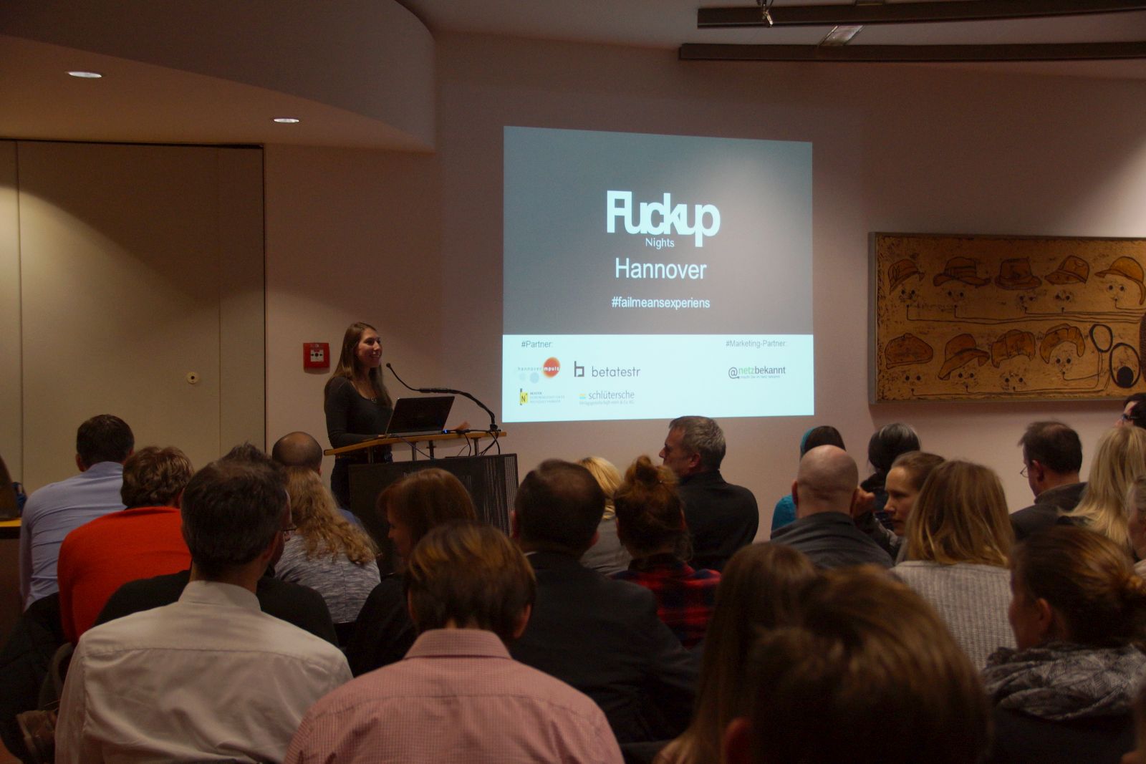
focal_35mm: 52
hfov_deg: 37.8
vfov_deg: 25.8
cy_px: 382
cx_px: 573
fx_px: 1671
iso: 800
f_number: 4.5
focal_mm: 35
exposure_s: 1/60
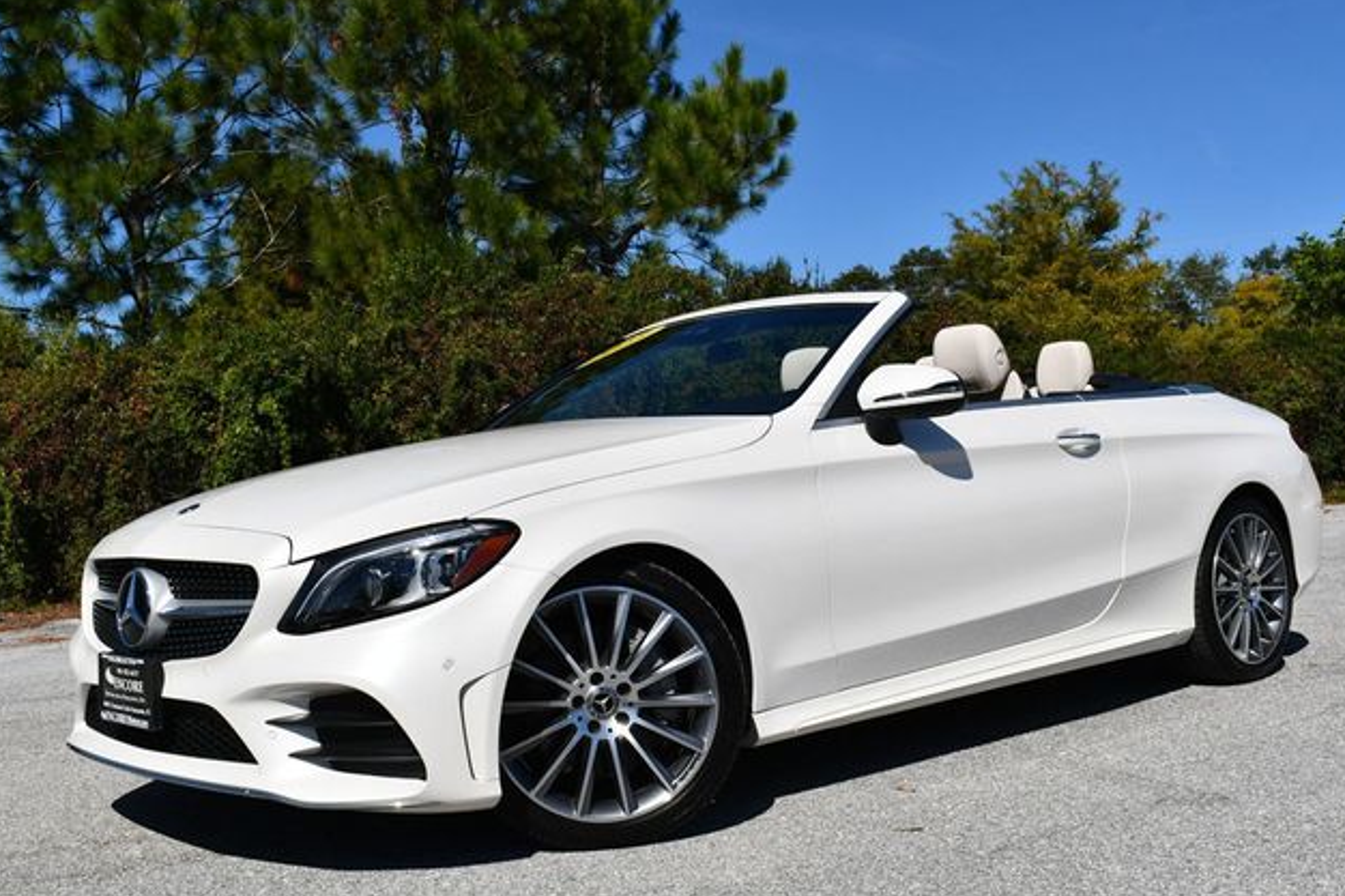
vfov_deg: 31.2
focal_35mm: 43
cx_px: 681
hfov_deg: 45.4
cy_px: 449
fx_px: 1606
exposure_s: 1/400
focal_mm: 21
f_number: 10
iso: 100
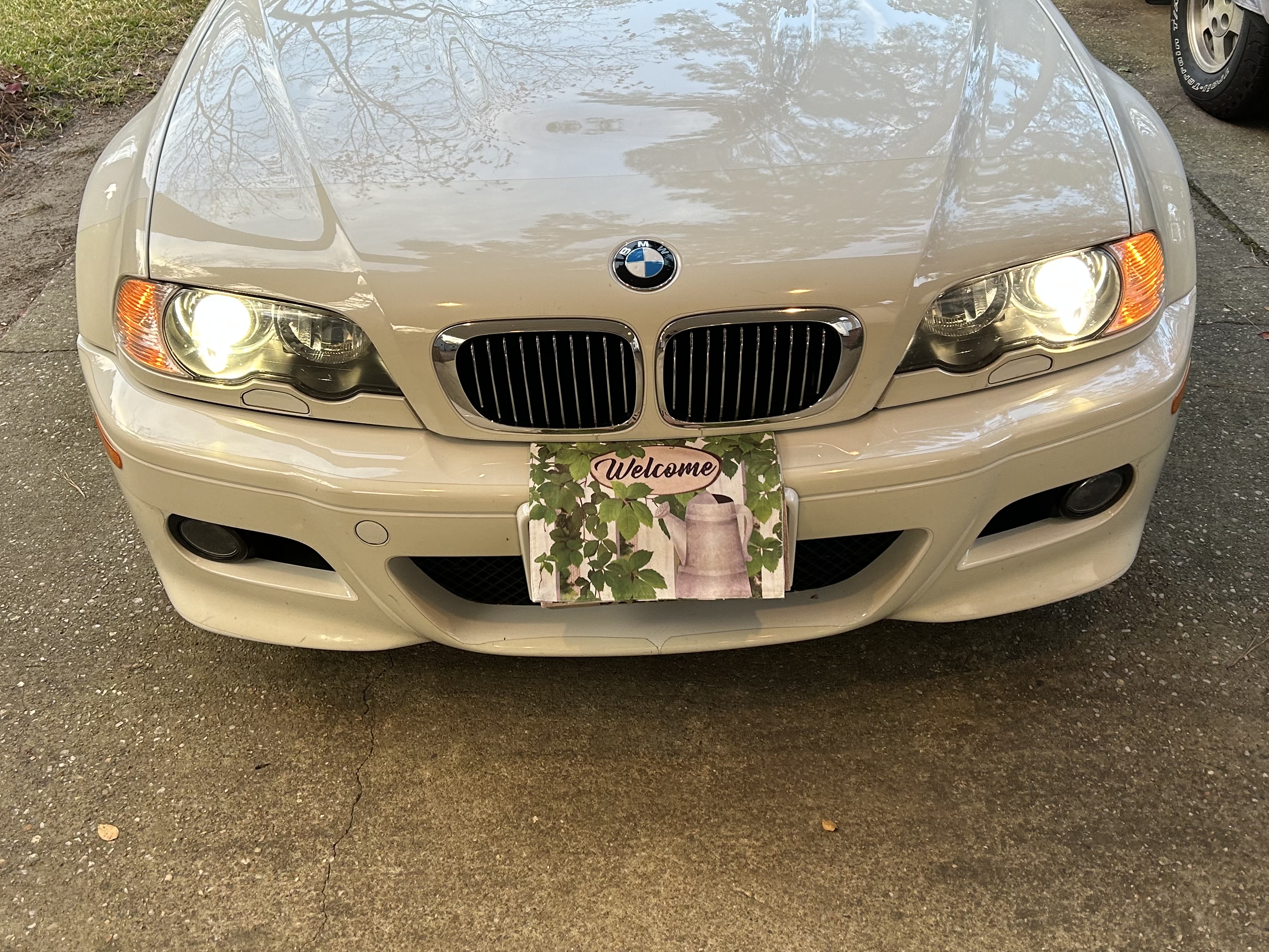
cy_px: 292
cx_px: 599
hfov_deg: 50.1
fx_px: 1356
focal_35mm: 37
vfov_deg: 38.1
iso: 64
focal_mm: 5.7
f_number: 1.5
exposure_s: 1/120
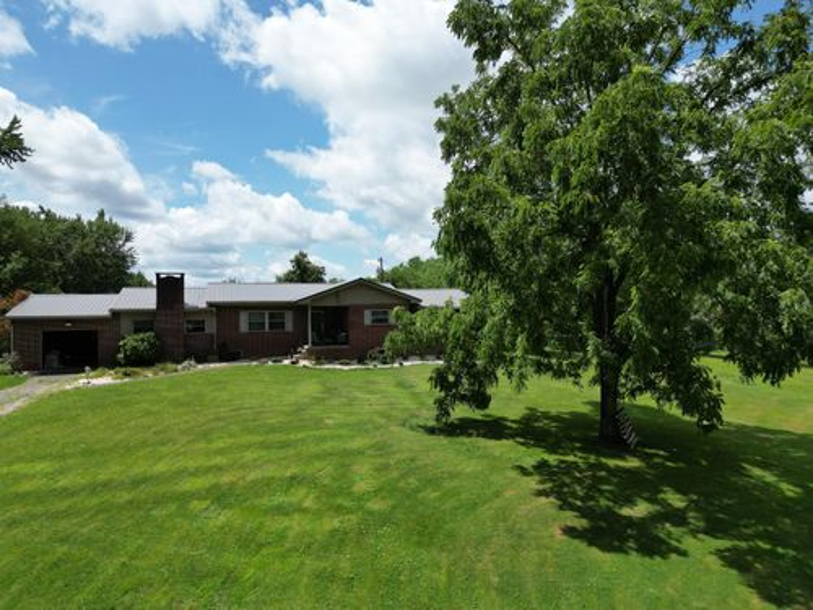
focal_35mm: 24
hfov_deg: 71.6
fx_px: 564
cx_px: 406
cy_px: 305
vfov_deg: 56.8
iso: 100
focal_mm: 6.72
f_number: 1.7
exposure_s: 1/3200
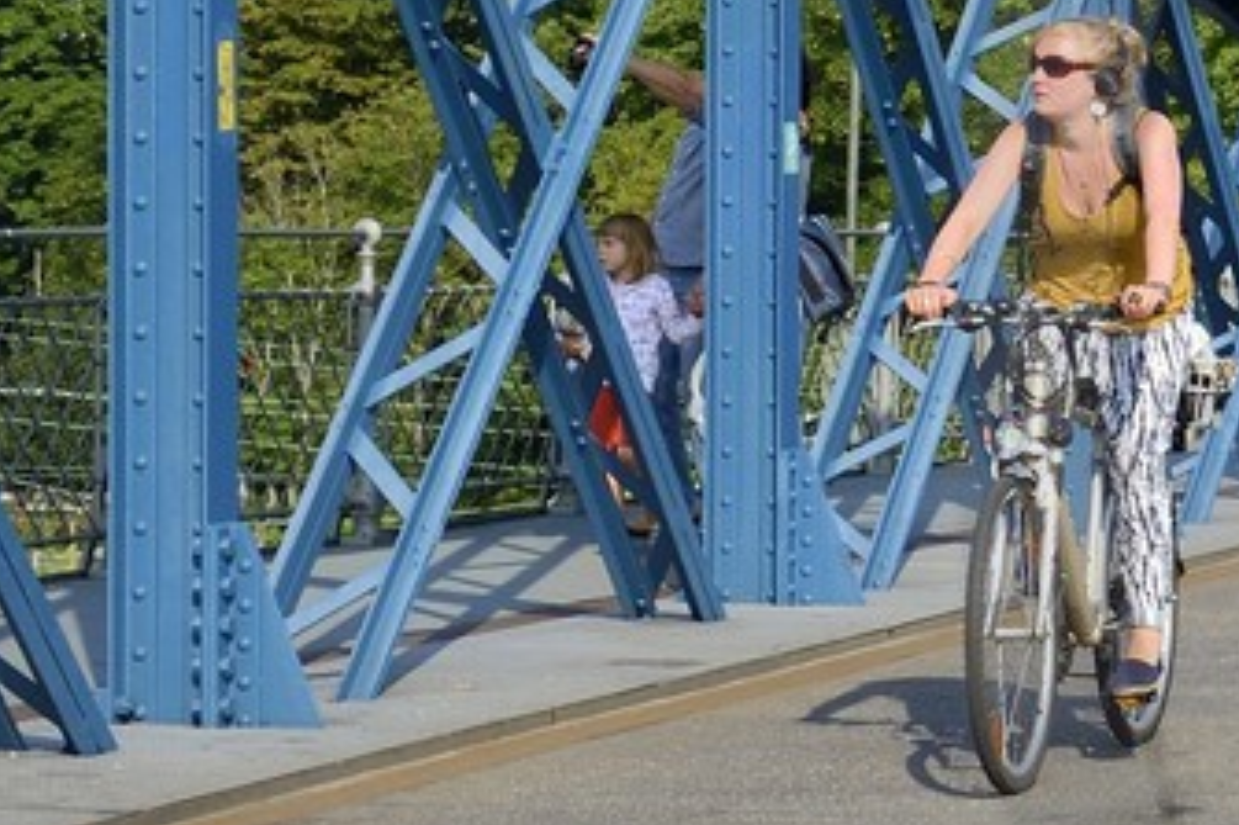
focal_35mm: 167
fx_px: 5744
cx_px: 2463
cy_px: 418
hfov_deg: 11.2
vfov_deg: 8.2
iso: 200
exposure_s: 1/320
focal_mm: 35
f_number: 10
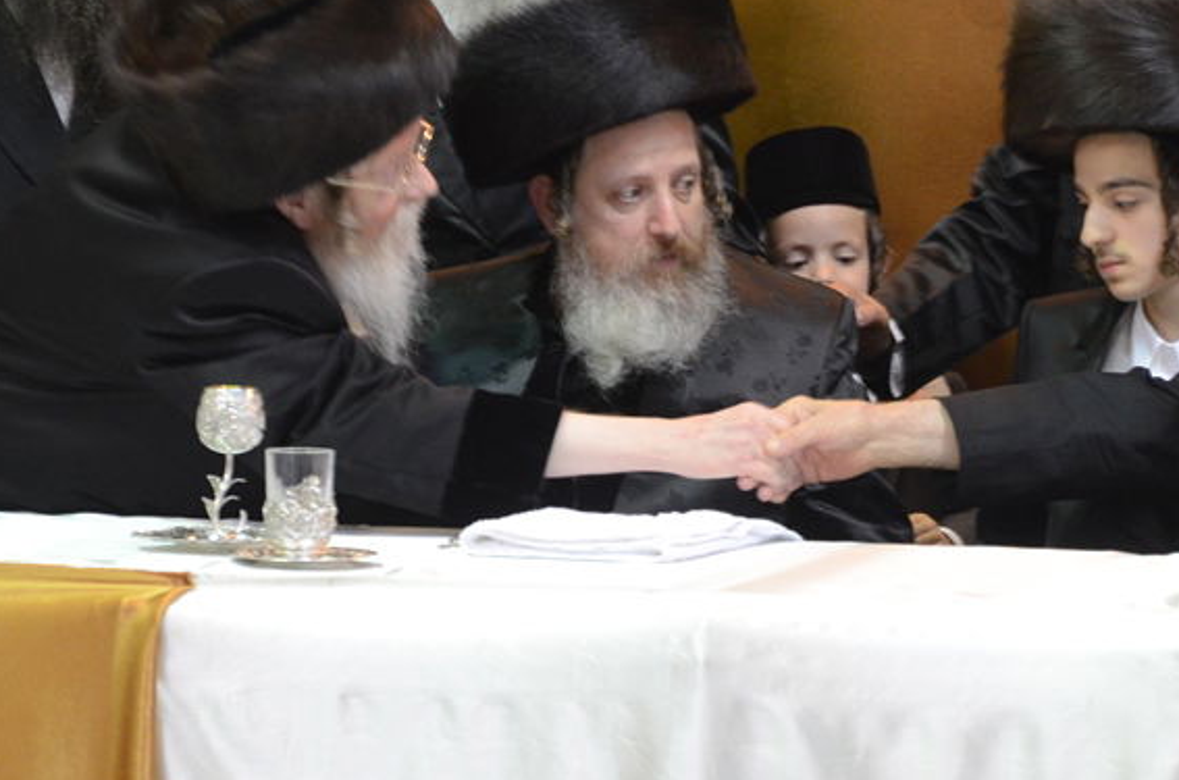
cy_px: 295
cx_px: 753
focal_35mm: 596
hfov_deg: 3.5
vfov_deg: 2.3
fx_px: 19470
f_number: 5.3
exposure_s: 1/25
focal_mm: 220
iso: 1600
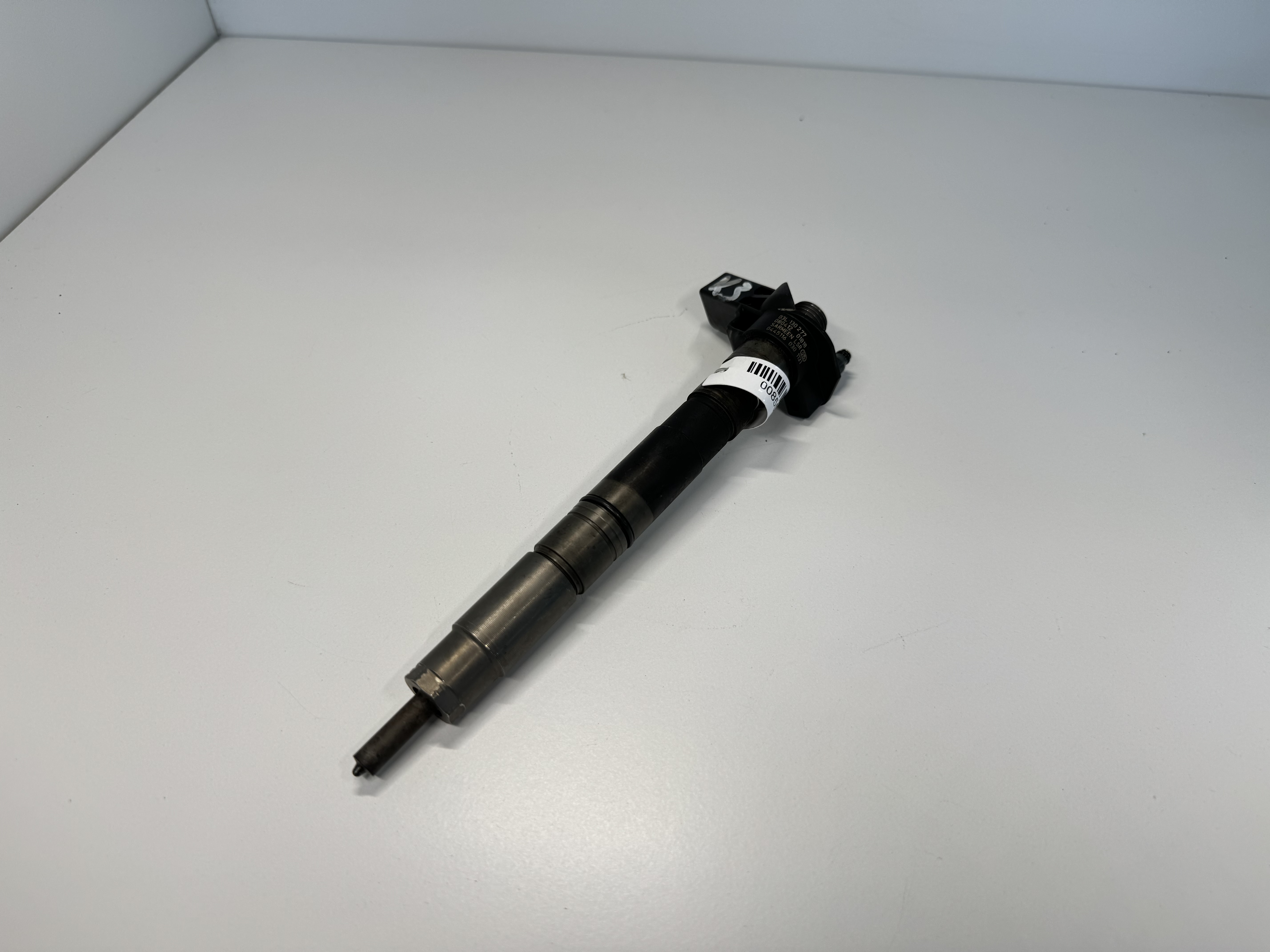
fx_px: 881
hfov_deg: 71.6
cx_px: 635
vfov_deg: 56.8
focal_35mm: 24
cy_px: 476
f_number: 1.78
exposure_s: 1/588
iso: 80
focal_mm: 6.76
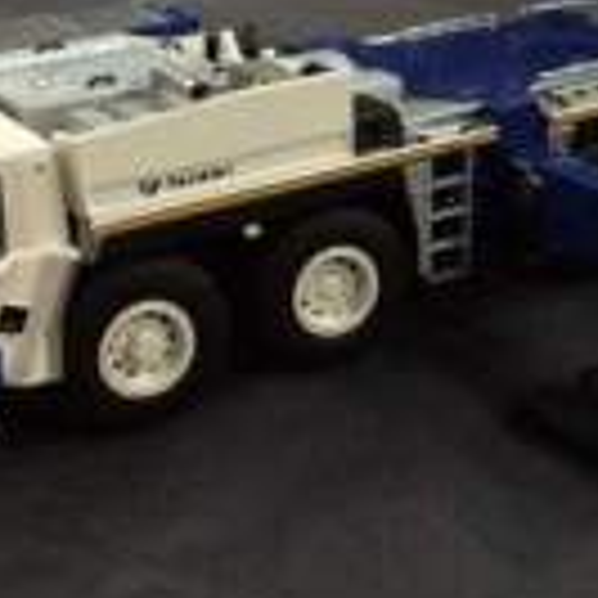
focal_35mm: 90
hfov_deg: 19.1
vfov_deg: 19.0
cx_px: 495
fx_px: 1759
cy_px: 90
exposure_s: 1/15
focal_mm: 4.12
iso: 400
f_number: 2.2
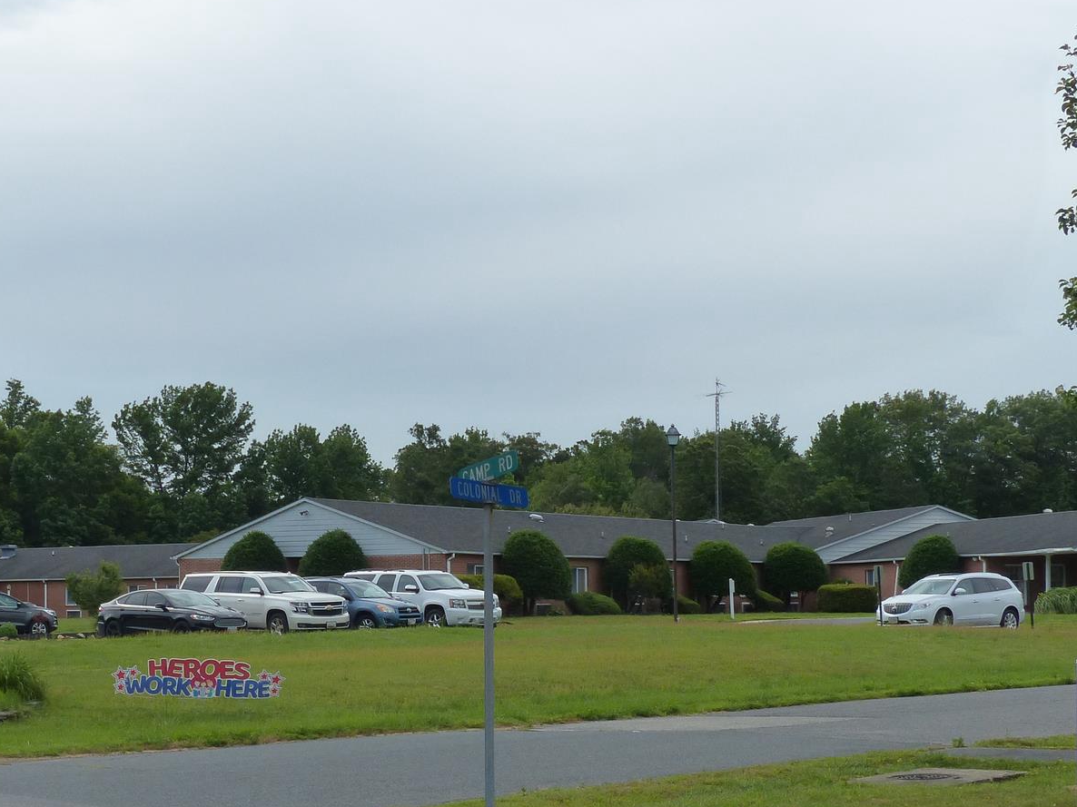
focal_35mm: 76
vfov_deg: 19.3
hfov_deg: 25.6
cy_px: 525
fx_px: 2364
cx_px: 439
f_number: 4
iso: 160
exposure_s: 1/800
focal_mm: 7.8
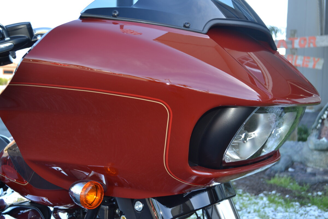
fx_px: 437
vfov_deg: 28.1
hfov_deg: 41.1
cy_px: 110
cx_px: 164
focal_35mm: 48
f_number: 4.8
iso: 100
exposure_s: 1/60
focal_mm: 32
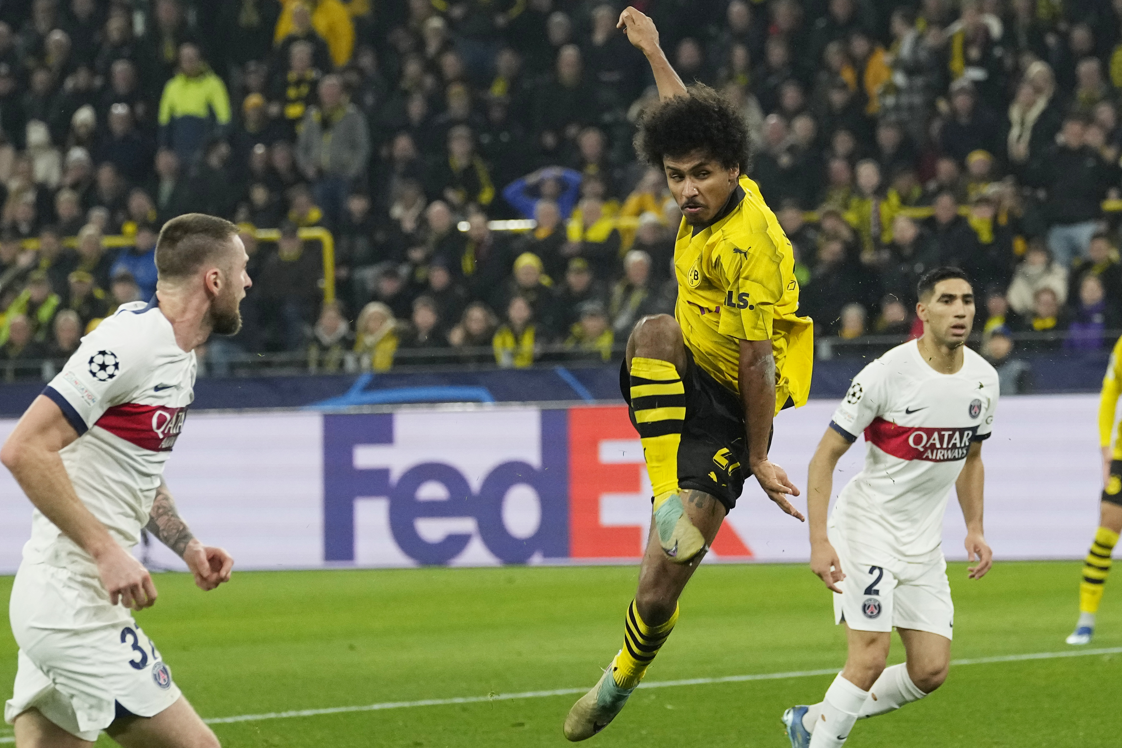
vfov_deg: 4.9
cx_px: 681
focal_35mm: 283
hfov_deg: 7.3
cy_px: 300
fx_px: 8819
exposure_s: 1/1600
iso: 4000
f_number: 4.5
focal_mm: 155
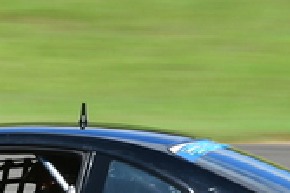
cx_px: 2
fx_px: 24247
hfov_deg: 0.7
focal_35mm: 3013
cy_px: 130
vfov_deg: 0.5
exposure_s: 1/125
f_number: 11
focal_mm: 420
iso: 100
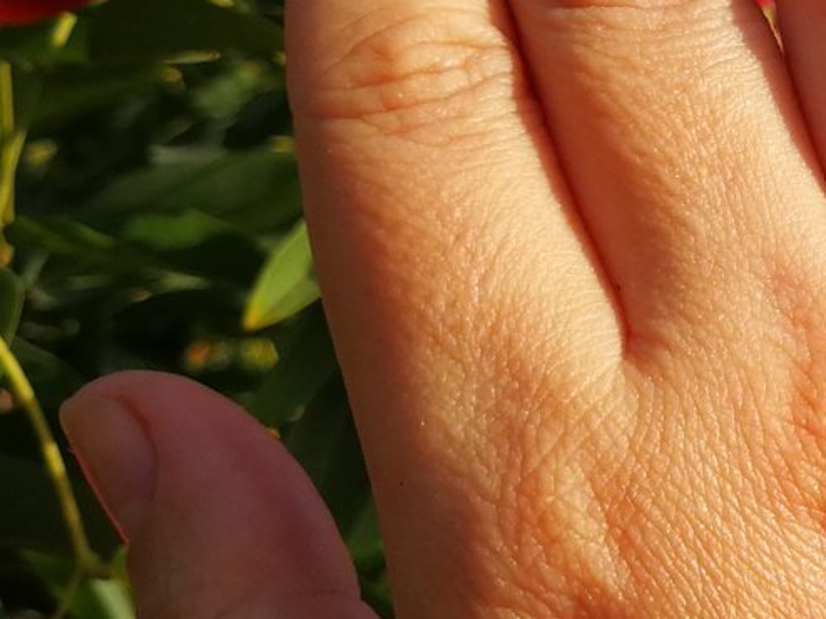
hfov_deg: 16.6
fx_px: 2504
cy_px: 211
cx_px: 1334
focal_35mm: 105
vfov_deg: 14.1
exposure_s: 1/1295
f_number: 1.8
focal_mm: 3.95
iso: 50
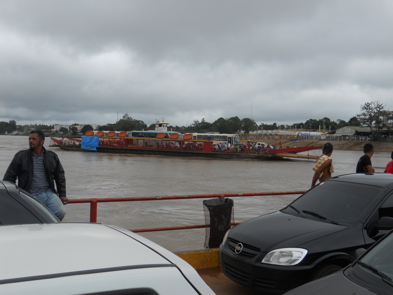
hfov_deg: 45.8
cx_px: 196
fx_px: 465
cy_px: 148
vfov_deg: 35.1
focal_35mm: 41
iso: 80
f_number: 3.2
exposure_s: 1/1000
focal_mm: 7.3
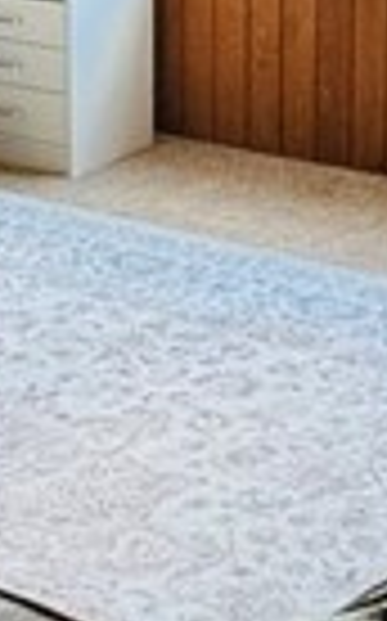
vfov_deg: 18.1
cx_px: 148
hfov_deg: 11.9
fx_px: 1860
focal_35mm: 110
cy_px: -90
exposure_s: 1/99
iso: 160
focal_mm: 2.22
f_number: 2.2
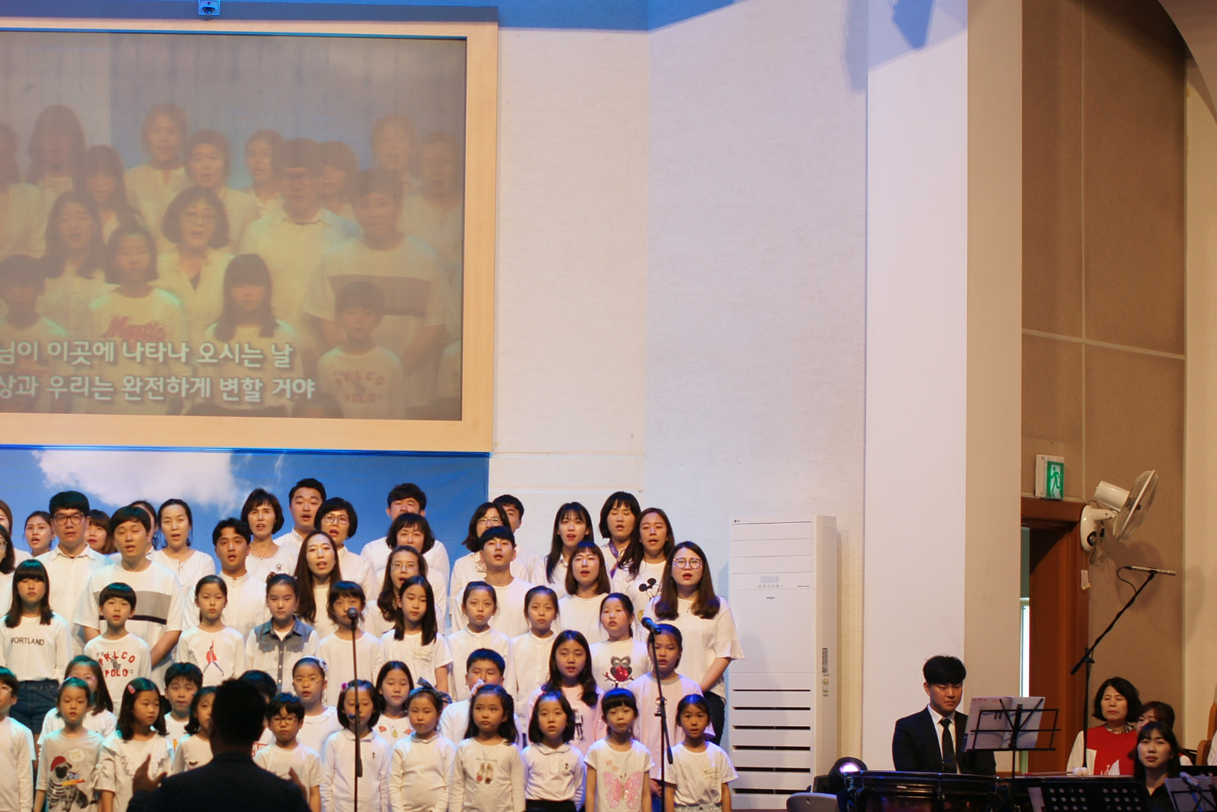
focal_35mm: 107
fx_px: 3618
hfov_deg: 18.9
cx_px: 241
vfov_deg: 12.8
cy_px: 543
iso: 200
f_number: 3.2
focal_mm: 50
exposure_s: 1/60
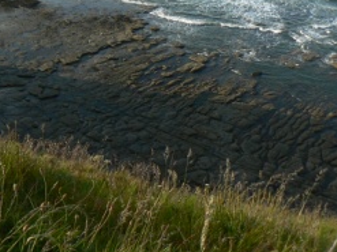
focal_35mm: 63
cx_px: 117
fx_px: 613
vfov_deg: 23.0
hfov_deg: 30.5
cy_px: 54
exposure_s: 1/160
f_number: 5.6
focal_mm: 6
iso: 80
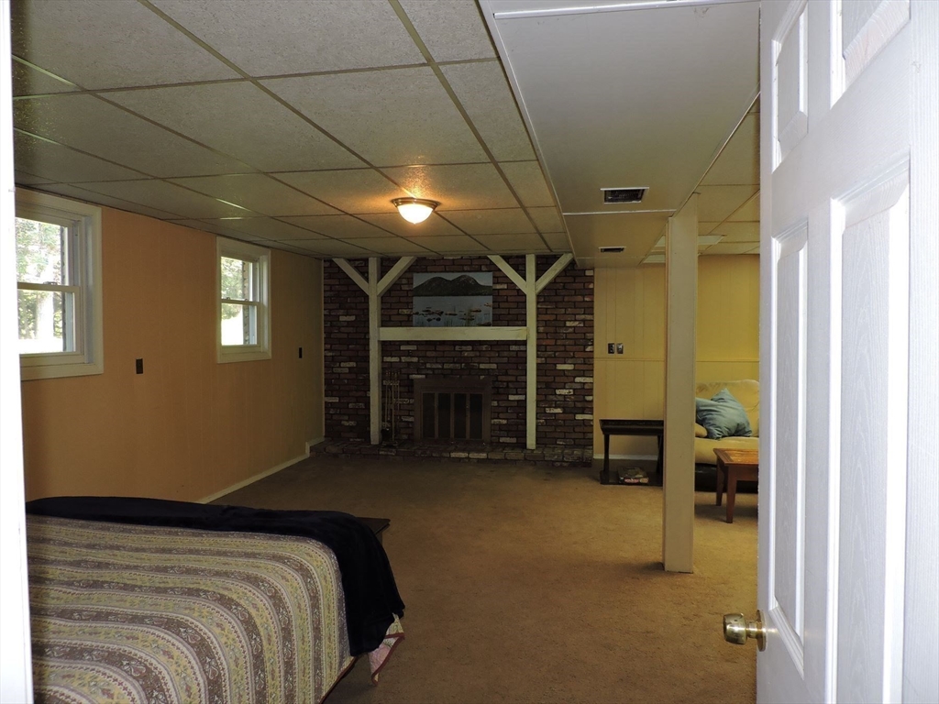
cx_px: 470
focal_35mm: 24
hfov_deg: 71.6
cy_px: 352
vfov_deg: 56.8
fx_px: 651
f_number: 3
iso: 200
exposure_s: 1/30
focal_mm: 4.3
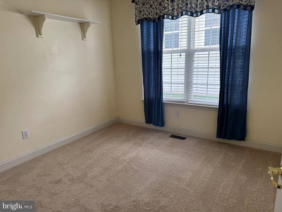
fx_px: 196
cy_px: 106
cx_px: 141
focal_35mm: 24
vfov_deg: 56.8
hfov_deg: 71.6
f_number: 1.78
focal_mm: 6.76
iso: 125
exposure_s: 1/121
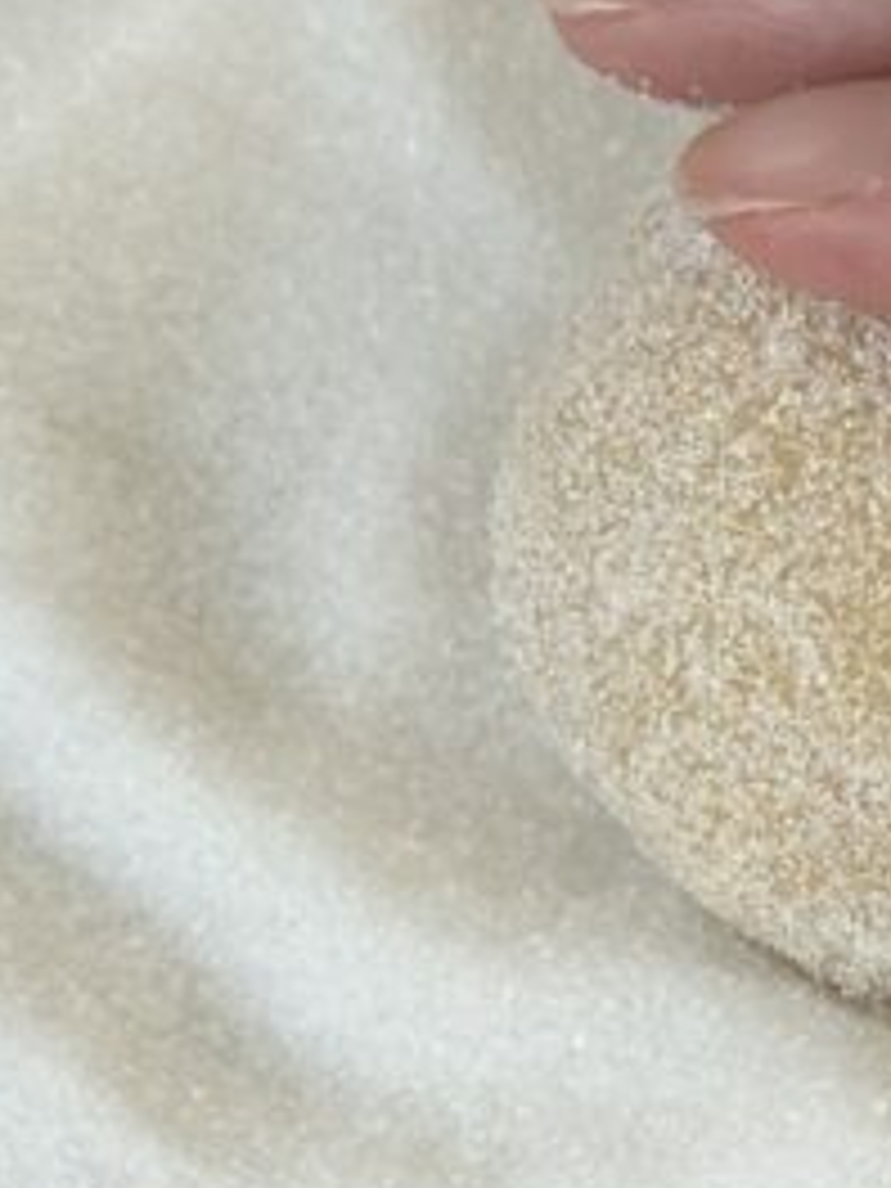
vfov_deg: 10.6
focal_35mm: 186
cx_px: 1062
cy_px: 891
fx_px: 6383
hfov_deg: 7.9
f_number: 1.78
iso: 80
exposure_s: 1/426
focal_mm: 6.86
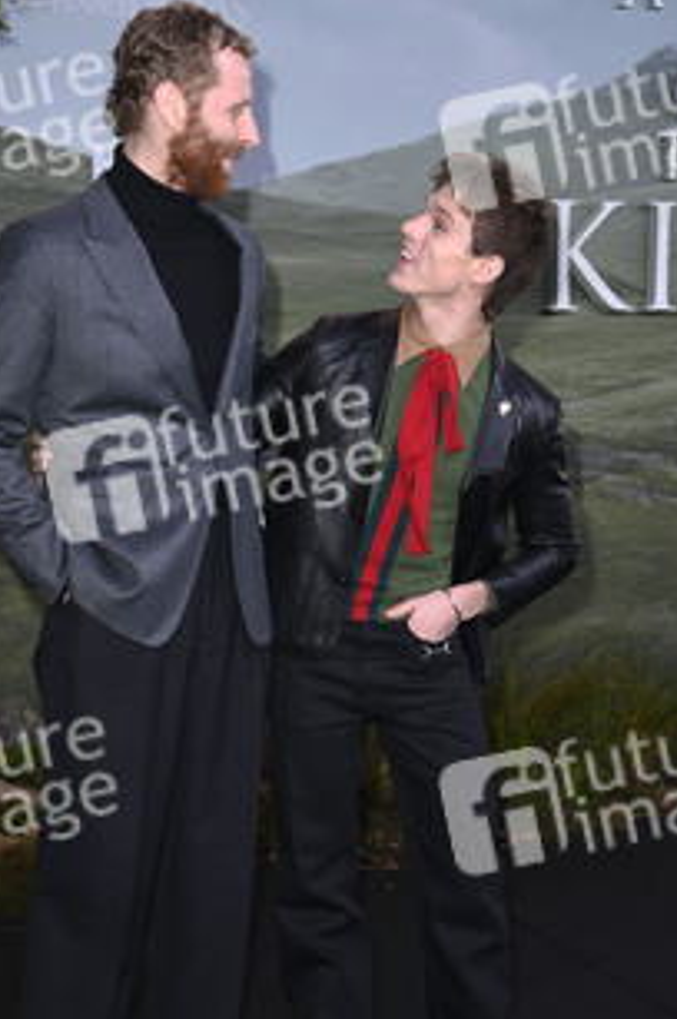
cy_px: 631
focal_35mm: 73
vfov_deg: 27.6
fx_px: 2064
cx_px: 309
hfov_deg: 18.6
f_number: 5.6
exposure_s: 1/250
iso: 640
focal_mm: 56
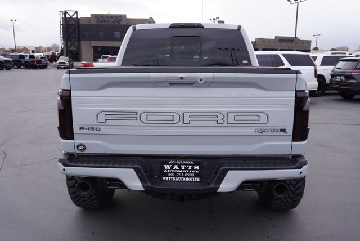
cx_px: 180
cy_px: 120
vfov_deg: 40.0
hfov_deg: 57.2
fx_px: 330
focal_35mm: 33
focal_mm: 22
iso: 100
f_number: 6.3
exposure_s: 1/100
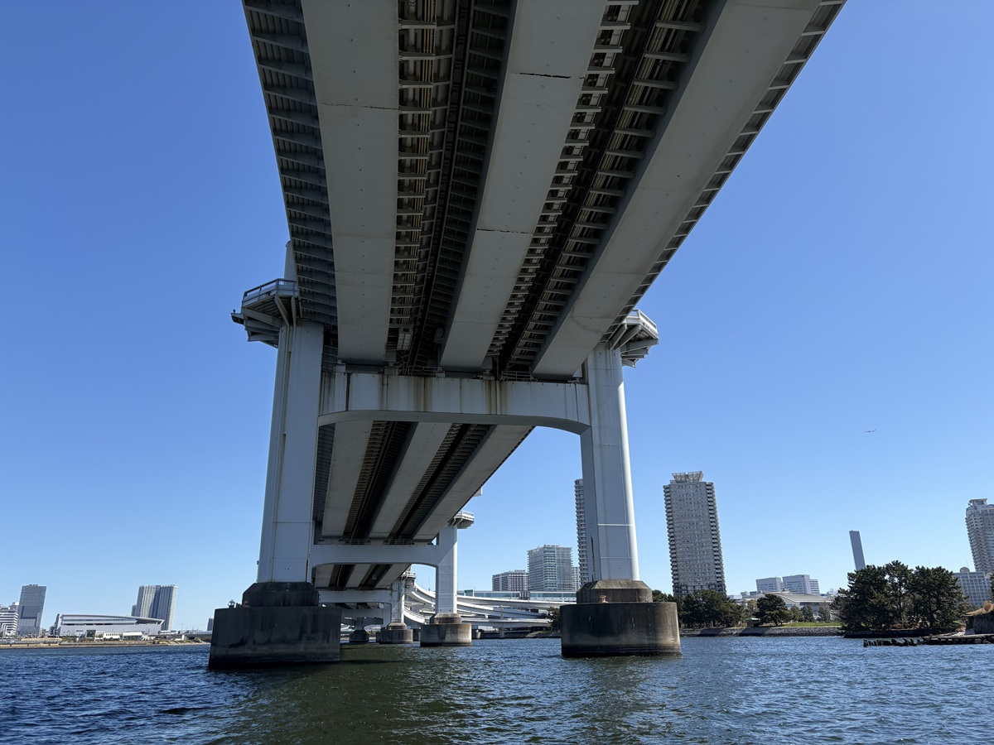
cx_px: 497
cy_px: 372
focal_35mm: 26
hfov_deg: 67.3
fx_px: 747
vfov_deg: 53.1
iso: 50
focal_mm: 5.96
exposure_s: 1/3448
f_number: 1.6
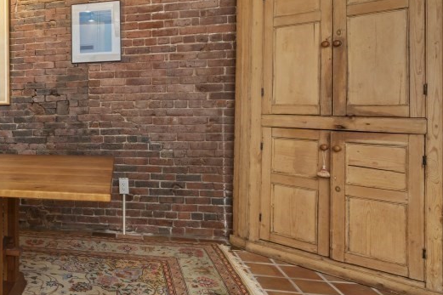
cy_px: 100
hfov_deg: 50.1
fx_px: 381
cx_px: 10
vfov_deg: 41.8
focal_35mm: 31
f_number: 5.6
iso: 1600
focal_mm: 14
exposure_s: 1/125
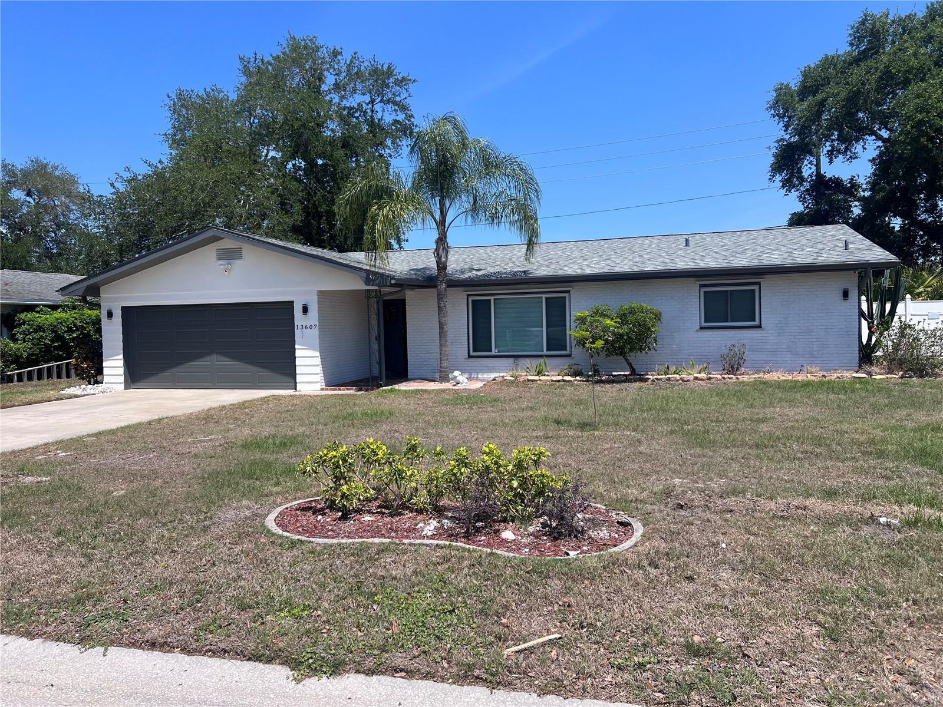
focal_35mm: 26
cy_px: 354
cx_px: 472
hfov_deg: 67.3
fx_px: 708
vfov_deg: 53.1
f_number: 1.5
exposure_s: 1/4115
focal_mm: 5.7
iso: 50
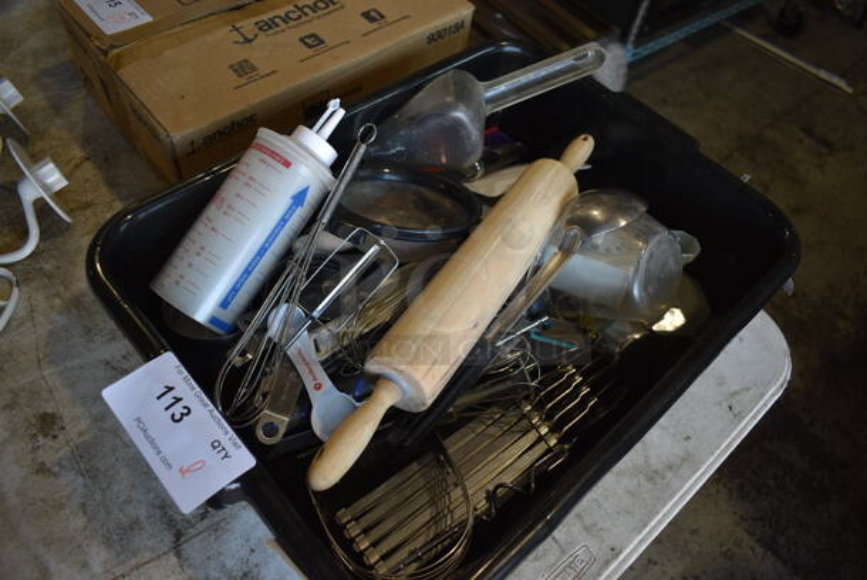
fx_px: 651
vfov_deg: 48.0
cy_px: 290
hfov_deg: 67.3
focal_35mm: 27
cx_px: 434
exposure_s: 1/250
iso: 560
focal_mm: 18
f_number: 3.5
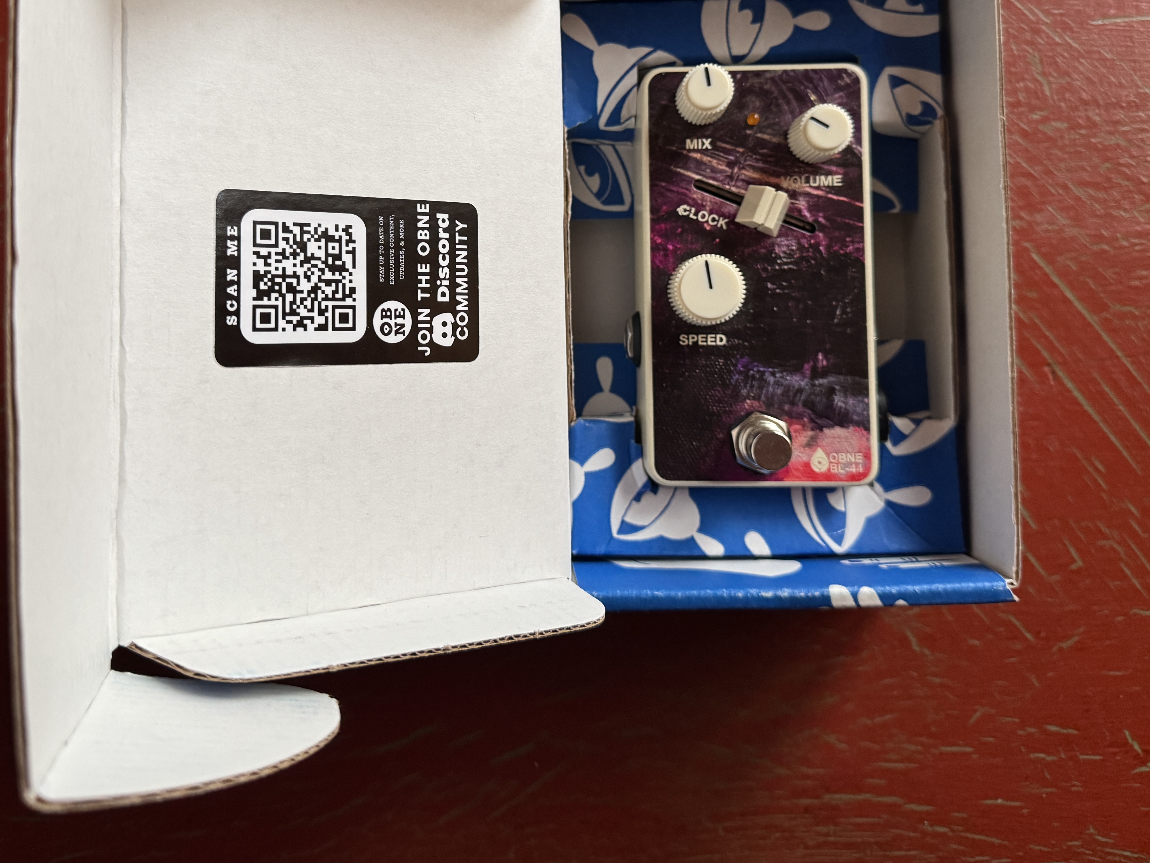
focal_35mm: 34
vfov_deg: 41.0
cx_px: 510
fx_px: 1130
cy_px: 252
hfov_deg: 53.8
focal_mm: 6.76
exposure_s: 1/50
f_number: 1.78
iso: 320
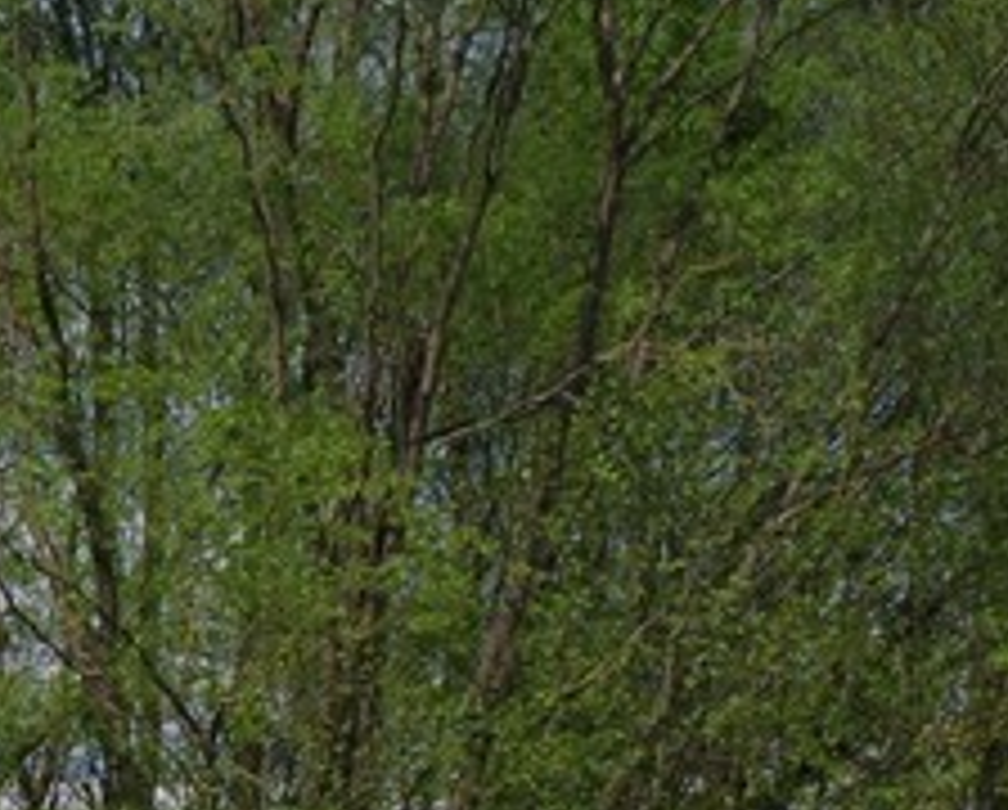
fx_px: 5439
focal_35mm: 182
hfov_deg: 9.4
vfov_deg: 8.3
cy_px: 1379
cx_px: -1476
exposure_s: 1/320
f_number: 7.1
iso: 100
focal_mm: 23
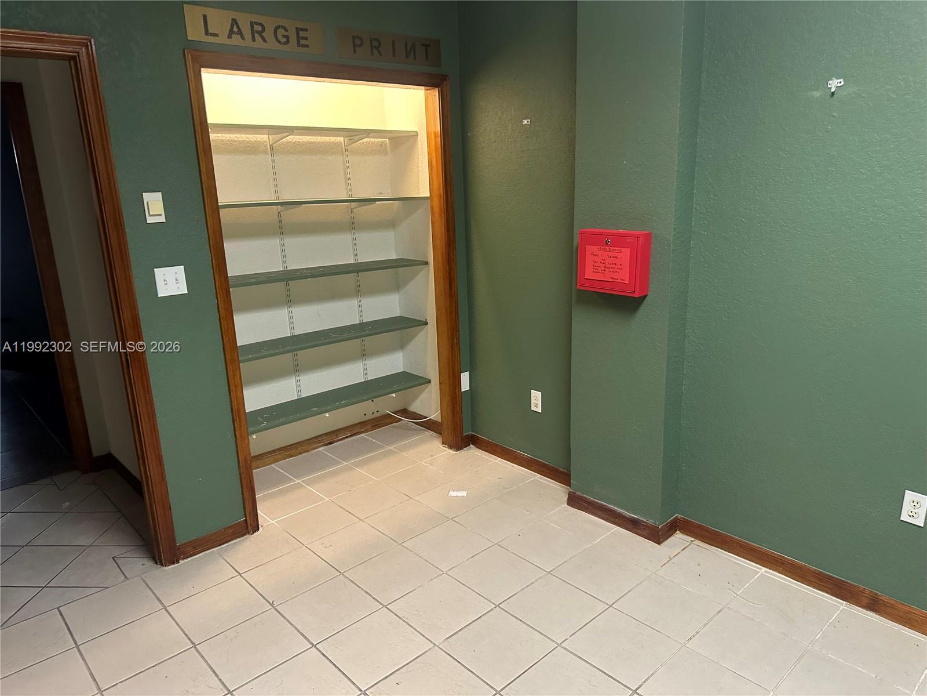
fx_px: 643
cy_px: 348
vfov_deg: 56.8
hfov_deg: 71.6
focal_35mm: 24
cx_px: 464
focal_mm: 6.86
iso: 500
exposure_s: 1/60
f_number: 1.78
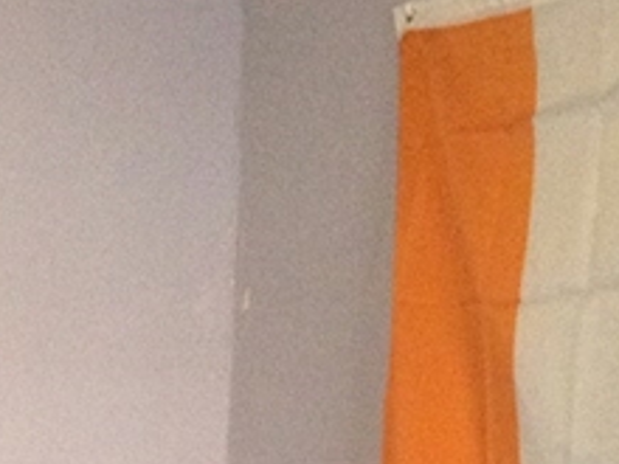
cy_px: 984
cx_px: -537
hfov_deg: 11.2
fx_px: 2915
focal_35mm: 163
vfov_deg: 8.5
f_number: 2.4
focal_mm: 4.28
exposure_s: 1/20
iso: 320
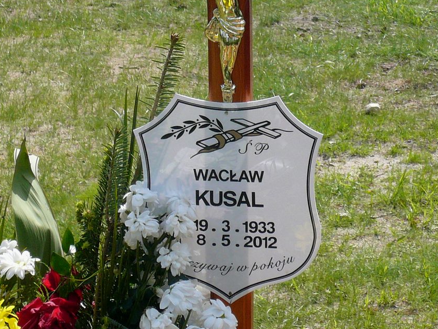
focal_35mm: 157
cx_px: 234
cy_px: 78
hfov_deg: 12.6
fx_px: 1987
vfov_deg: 9.4
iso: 100
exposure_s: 1/500
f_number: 4.5
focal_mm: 12
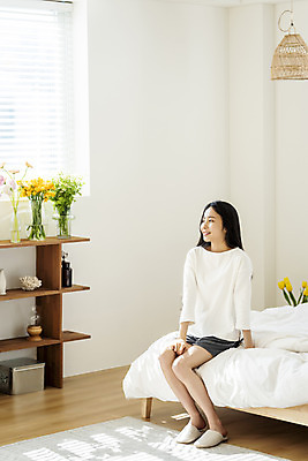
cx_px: 154
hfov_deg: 16.1
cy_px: 230
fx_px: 1090
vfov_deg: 23.9
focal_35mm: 85
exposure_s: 1/200
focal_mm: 85
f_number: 2.8
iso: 125
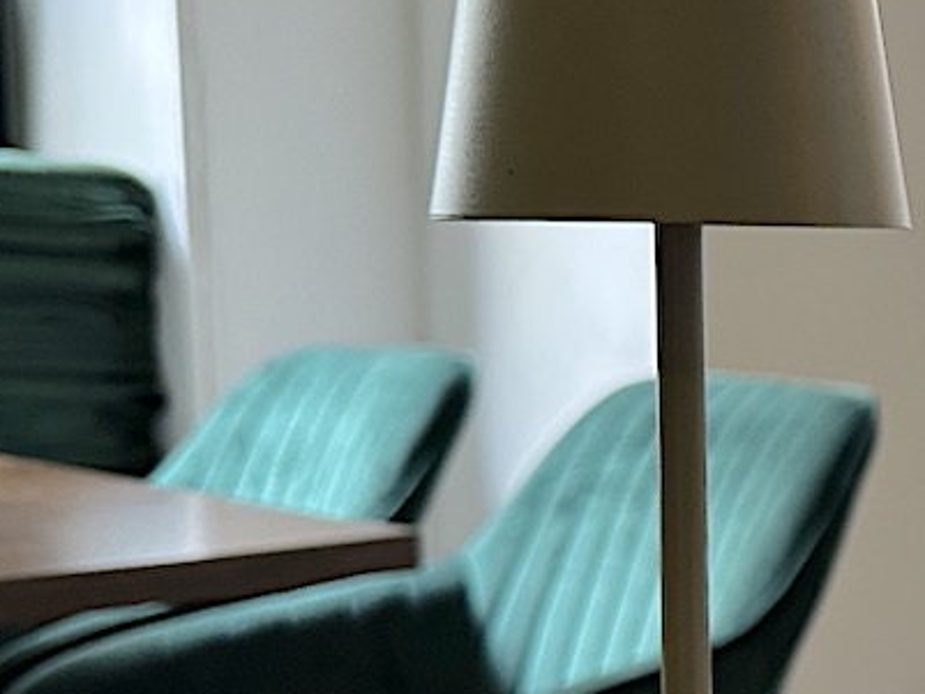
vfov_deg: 18.6
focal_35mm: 79
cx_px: 1469
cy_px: 431
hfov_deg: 20.4
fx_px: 2112
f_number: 1.78
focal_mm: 6.86
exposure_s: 1/60
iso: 320
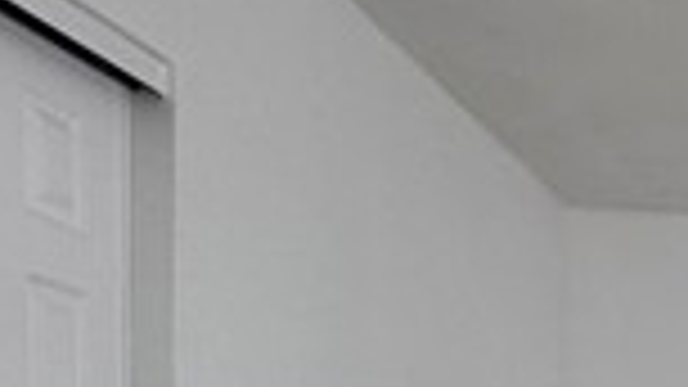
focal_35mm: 64
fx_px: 1167
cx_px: 1277
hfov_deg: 20.8
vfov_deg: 17.0
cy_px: 580
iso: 40
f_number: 2.2
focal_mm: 2.22
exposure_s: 1/120
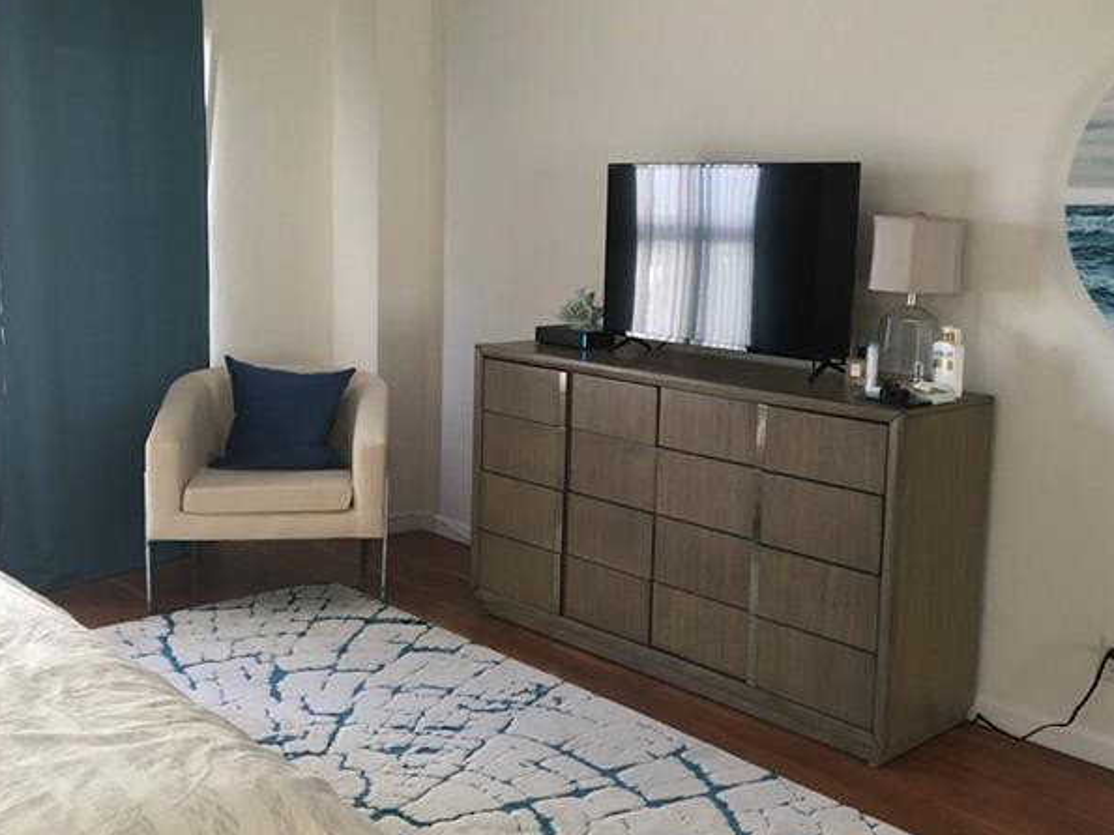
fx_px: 1255
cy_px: 367
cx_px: 608
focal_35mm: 39
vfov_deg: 36.8
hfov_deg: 47.8
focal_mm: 4.15
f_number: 2.2
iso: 125
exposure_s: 1/30
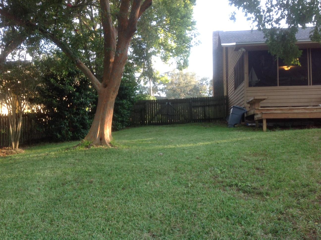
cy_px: 120
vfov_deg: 40.6
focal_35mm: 35
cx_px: 160
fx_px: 324
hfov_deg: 52.7
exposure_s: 1/120
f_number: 2.4
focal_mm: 4.28
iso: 80
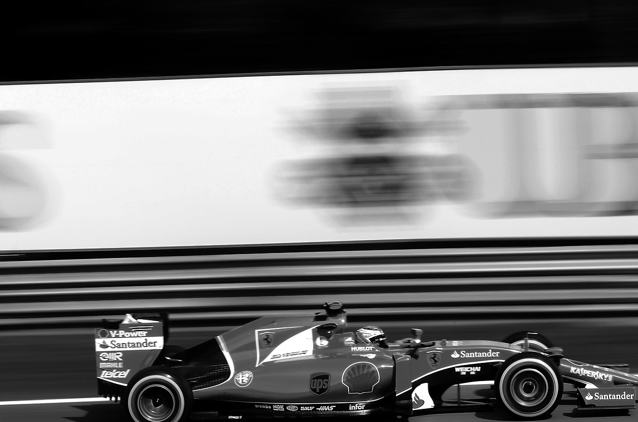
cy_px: 399
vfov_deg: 6.8
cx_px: 485
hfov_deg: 10.3
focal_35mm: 200
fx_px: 3536
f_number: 18
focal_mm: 70
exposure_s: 1/60
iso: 100
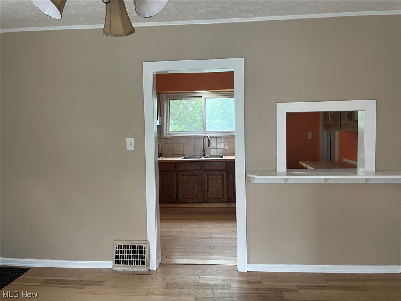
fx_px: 301
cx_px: 200
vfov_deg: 53.1
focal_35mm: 26
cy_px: 150
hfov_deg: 67.3
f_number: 1.6
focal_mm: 4.2
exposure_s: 1/60
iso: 200
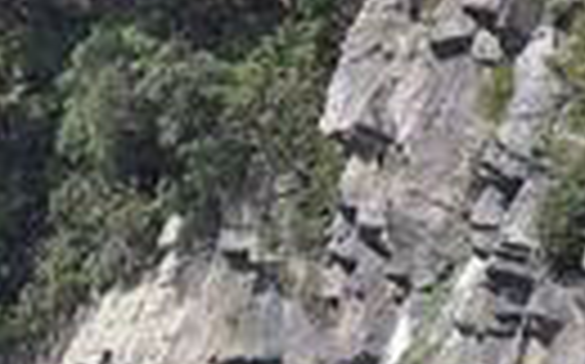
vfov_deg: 2.7
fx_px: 7833
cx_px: 261
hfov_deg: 4.3
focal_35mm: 492
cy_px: 652
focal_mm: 95
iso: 200
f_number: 5.6
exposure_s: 1/500
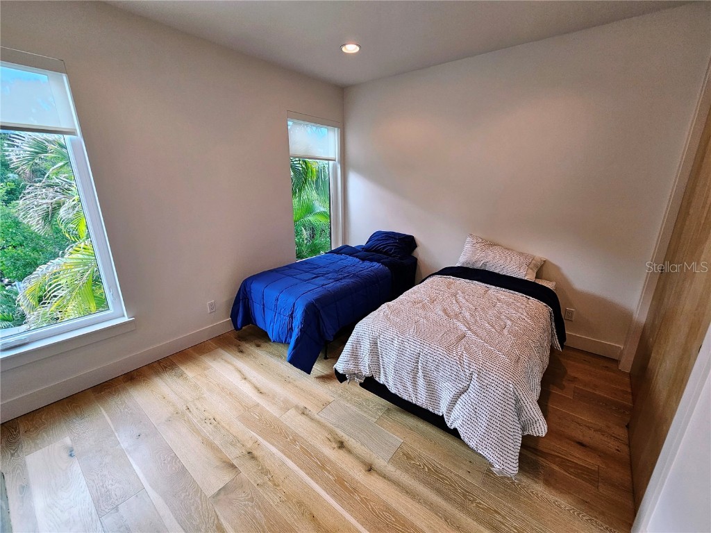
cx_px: 356
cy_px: 266
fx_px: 267
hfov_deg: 106.2
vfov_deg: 89.9
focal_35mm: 13
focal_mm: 2.2
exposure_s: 1/60
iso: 80
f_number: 2.2
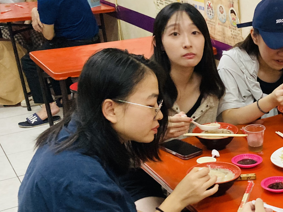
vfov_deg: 22.8
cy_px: 151
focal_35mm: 64
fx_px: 523
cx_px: 314
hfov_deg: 27.6
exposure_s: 1/40
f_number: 1.8
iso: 250
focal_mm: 3.99
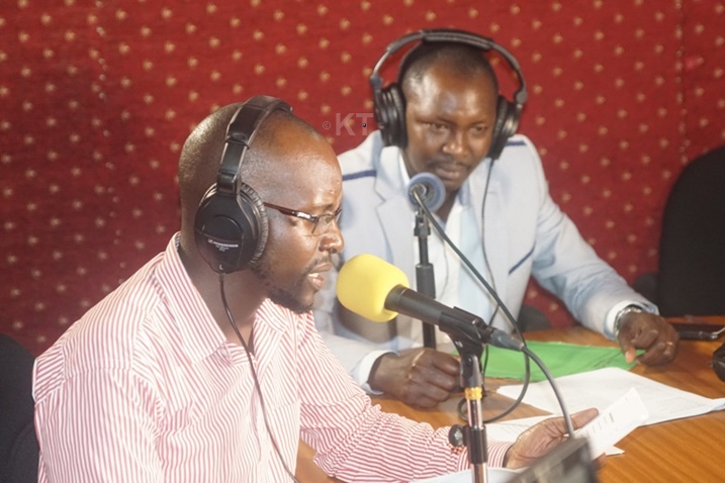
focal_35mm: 105
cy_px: 242
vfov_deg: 13.0
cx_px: 362
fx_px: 2114
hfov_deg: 19.5
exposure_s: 1/80
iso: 2000
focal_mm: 70
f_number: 3.5
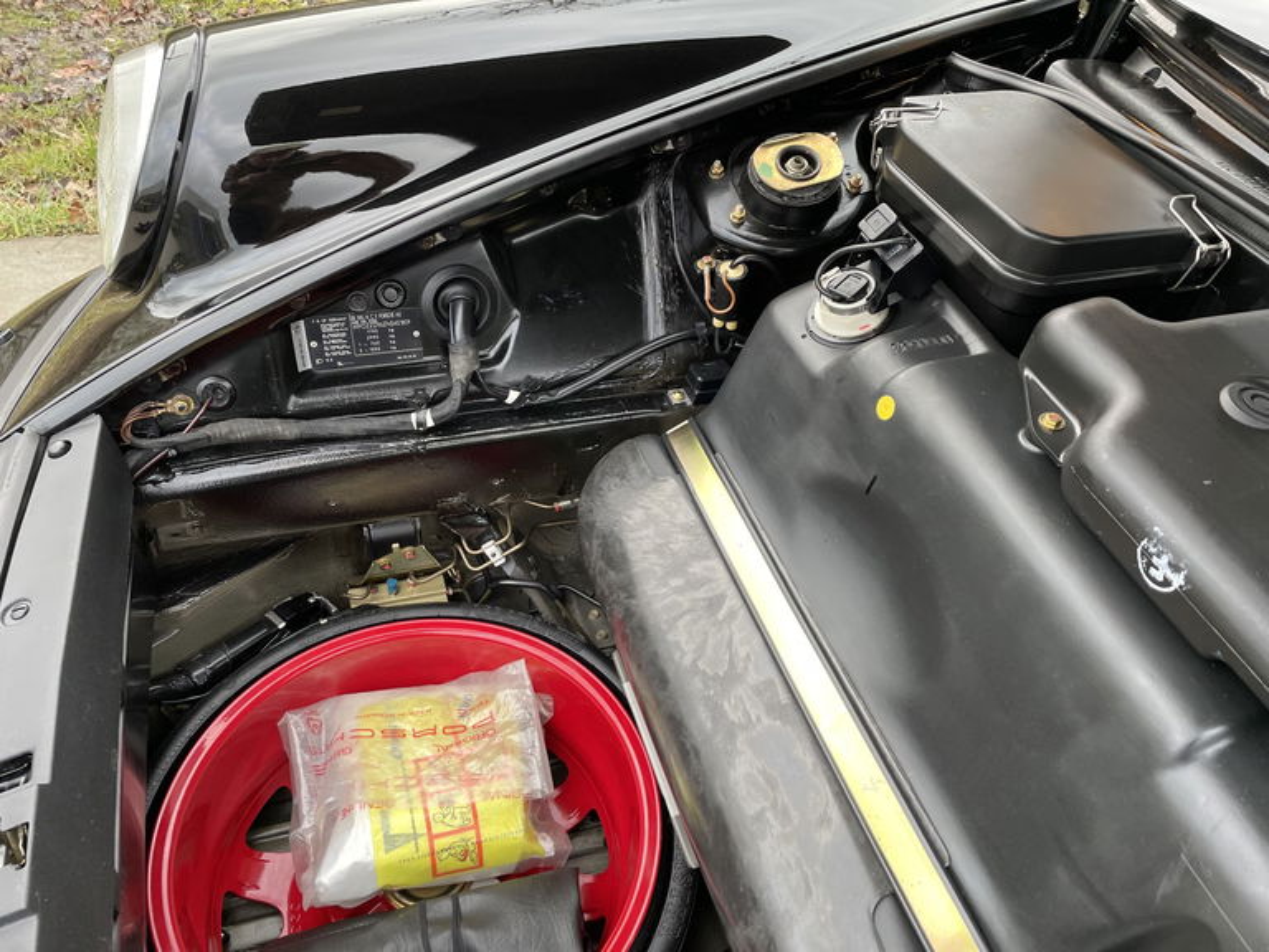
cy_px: 476
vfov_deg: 53.1
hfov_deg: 67.3
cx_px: 634
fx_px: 953
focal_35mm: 26
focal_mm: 4.2
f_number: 1.6
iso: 100
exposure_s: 1/121
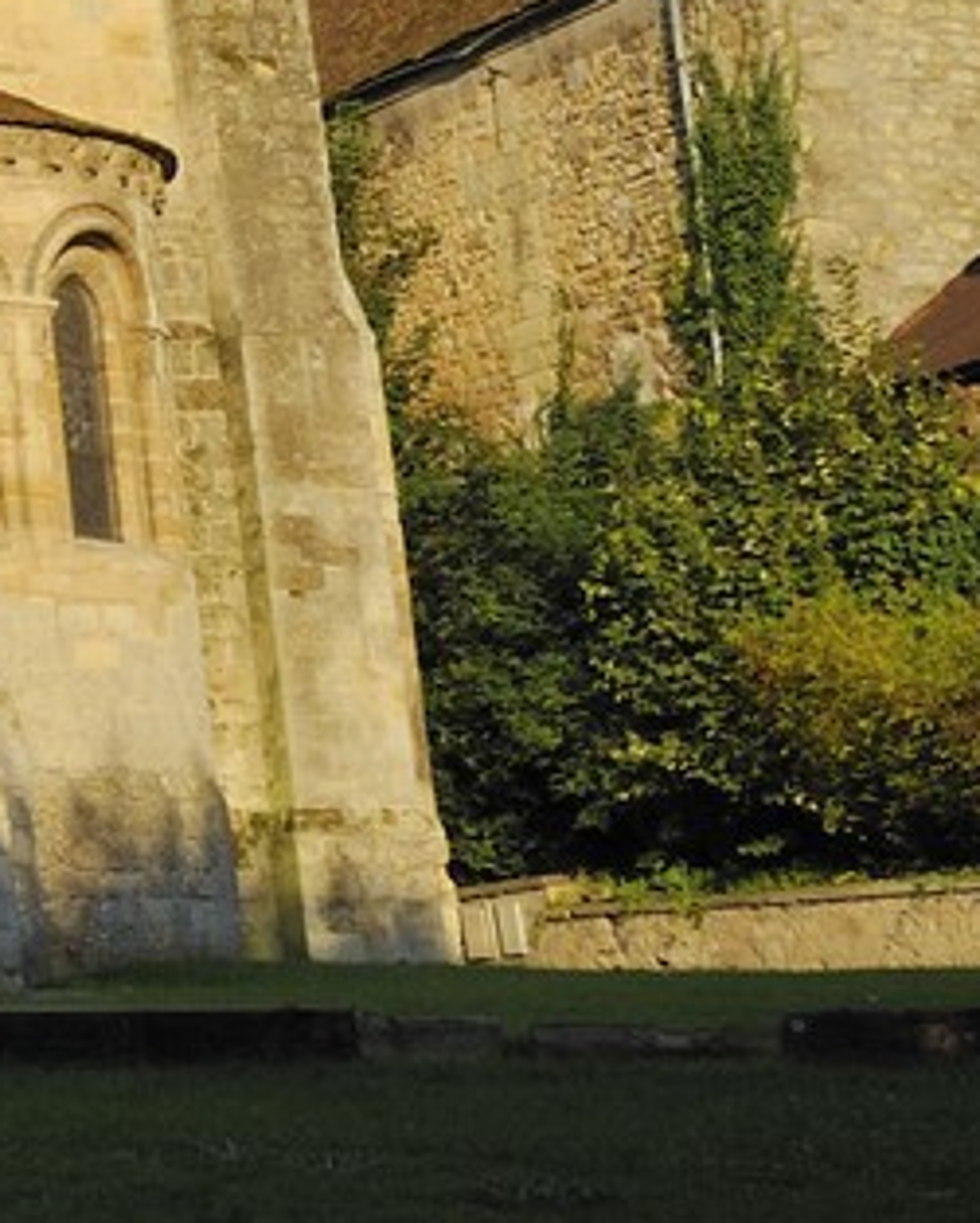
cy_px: -348
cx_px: -1804
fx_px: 4163
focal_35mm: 115
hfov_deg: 10.3
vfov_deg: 15.9
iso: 200
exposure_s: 1/200
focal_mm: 24
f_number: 11
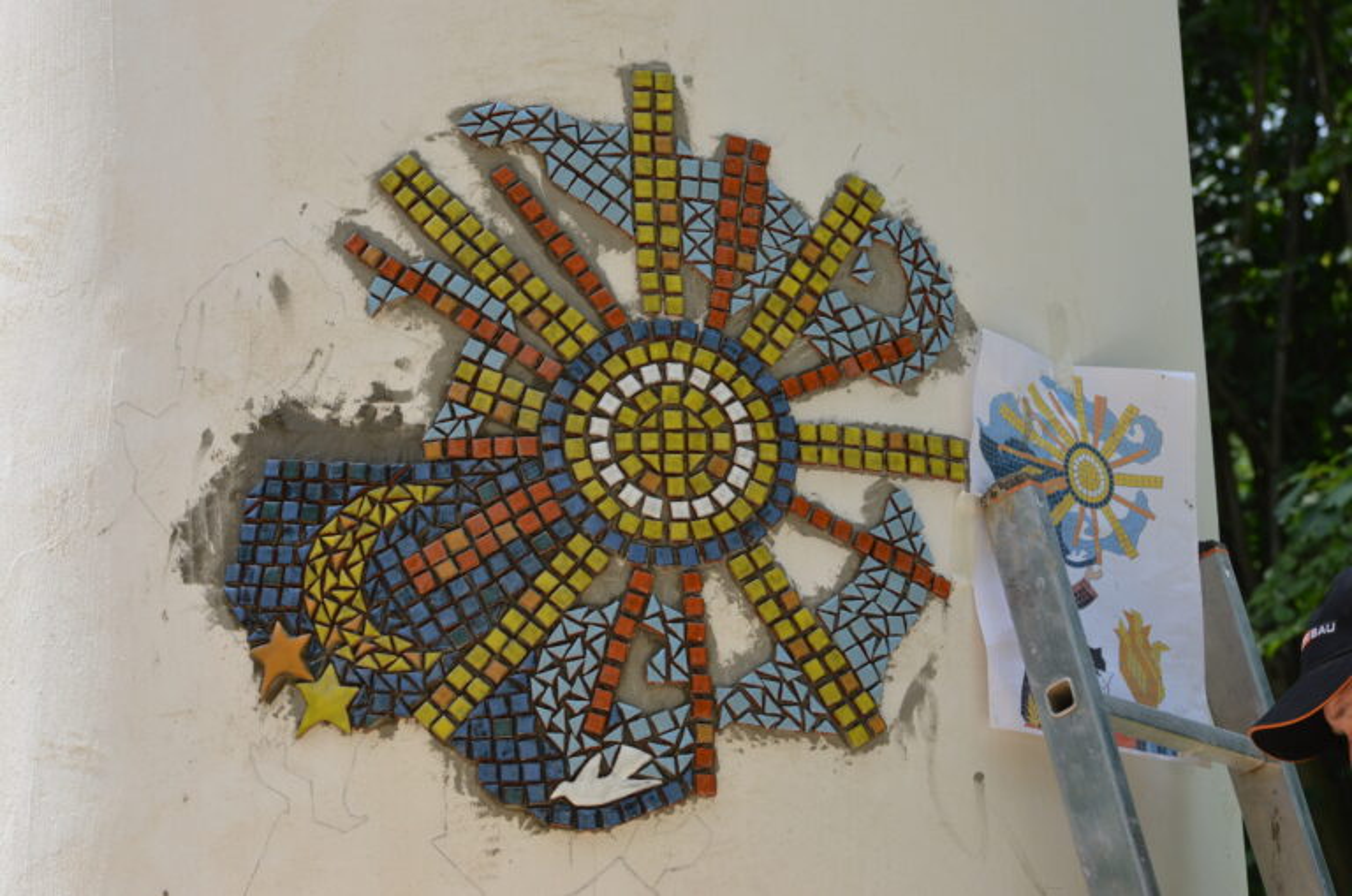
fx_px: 3936
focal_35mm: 105
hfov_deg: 19.5
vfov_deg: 13.0
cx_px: 676
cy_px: 448
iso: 200
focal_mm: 70
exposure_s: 1/250
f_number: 8
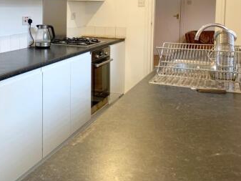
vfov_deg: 31.4
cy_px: 36
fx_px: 313
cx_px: 53
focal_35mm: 45
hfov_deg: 40.6
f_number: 1.8
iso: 80
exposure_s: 1/50
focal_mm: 4.25
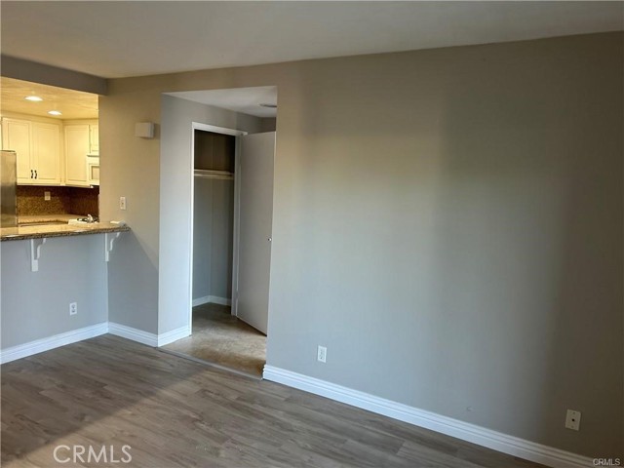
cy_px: 234
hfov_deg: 67.3
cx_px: 312
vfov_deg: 53.1
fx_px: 469
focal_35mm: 26
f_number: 1.5
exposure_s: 1/60
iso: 100
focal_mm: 5.7
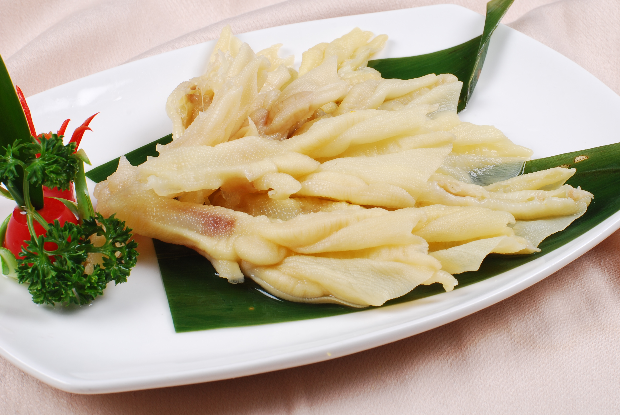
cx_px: 341
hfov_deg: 23.9
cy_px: 186
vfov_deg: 16.1
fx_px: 1466
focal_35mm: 85
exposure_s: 1/125
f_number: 14
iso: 100
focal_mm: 50
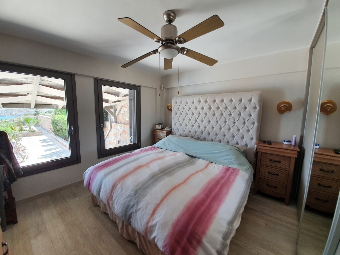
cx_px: 170
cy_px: 128
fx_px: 128
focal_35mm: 13
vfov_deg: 89.9
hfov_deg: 106.2
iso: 50
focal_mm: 1.8
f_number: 2.2
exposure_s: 1/50
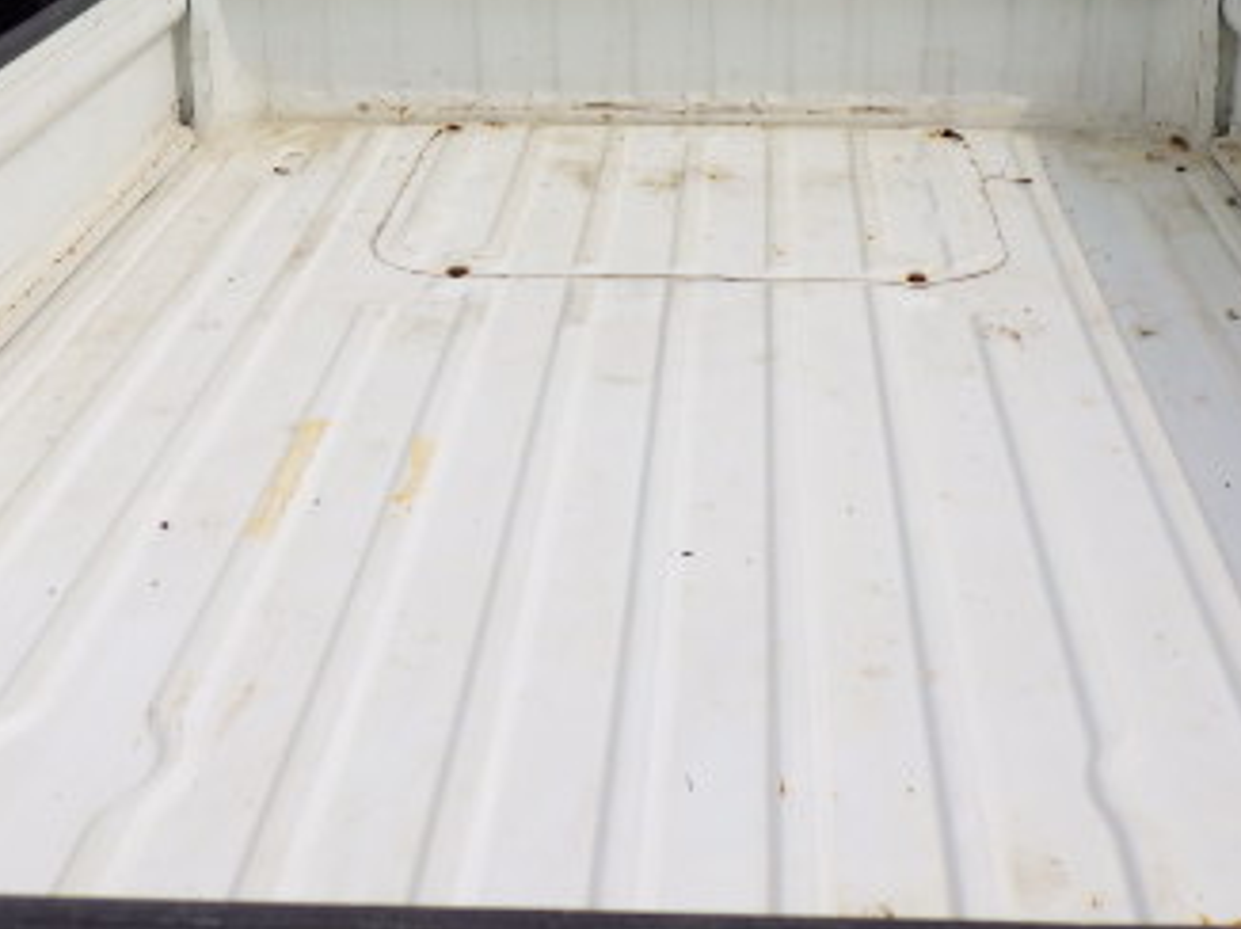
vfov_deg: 25.7
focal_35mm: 55
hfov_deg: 35.0
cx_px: 655
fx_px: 1970
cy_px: 91
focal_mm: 5
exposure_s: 1/2000
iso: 125
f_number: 4.2
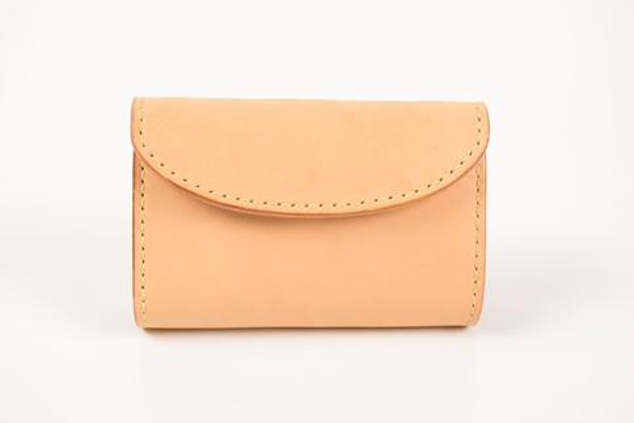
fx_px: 1004
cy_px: 212
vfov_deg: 23.8
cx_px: 317
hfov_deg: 35.0
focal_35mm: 57
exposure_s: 1/100
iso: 2000
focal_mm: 38
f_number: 7.1
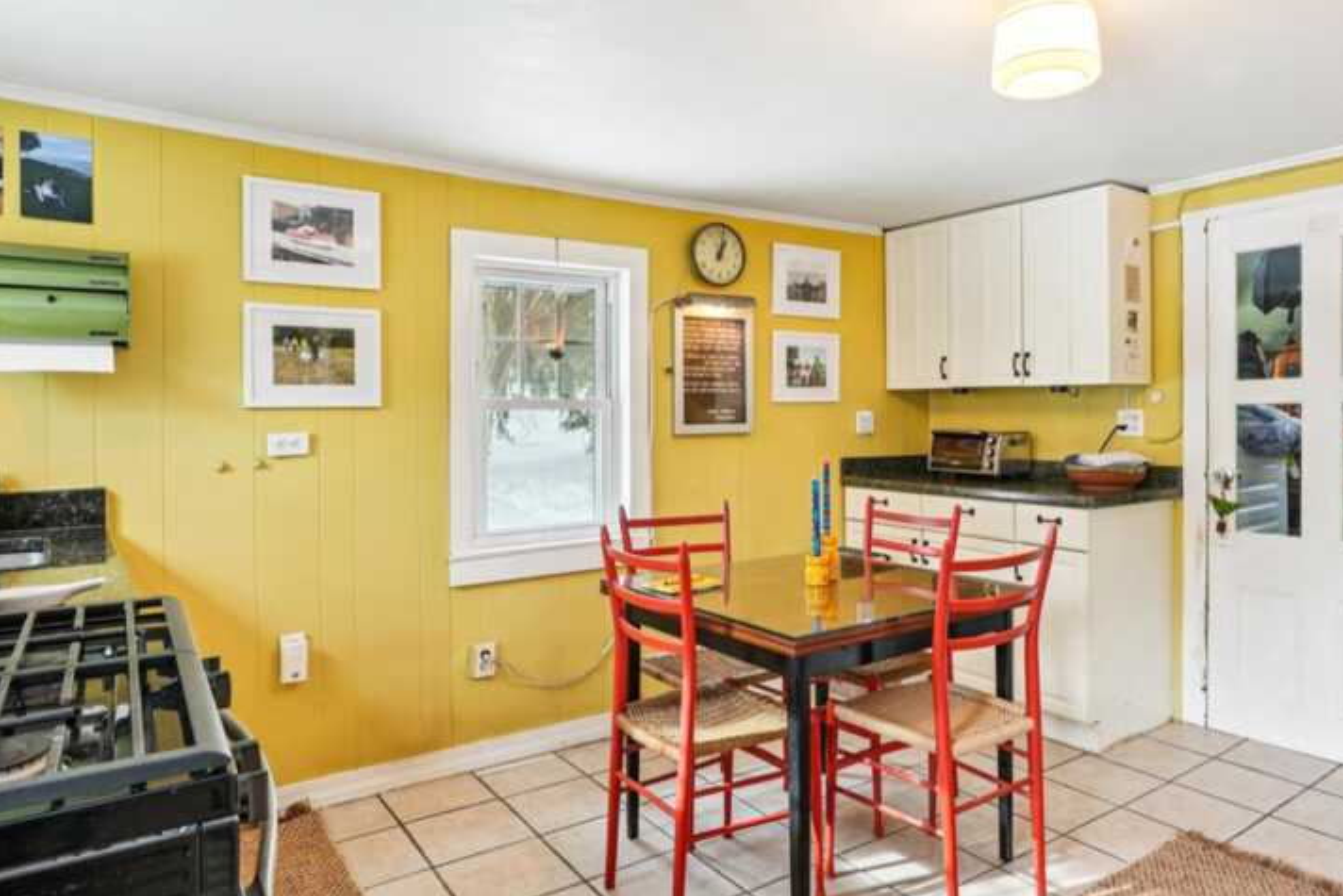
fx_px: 858
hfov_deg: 75.8
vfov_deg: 55.1
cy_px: 429
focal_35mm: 23
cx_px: 751
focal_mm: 16
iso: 400
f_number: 9
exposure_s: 1/8
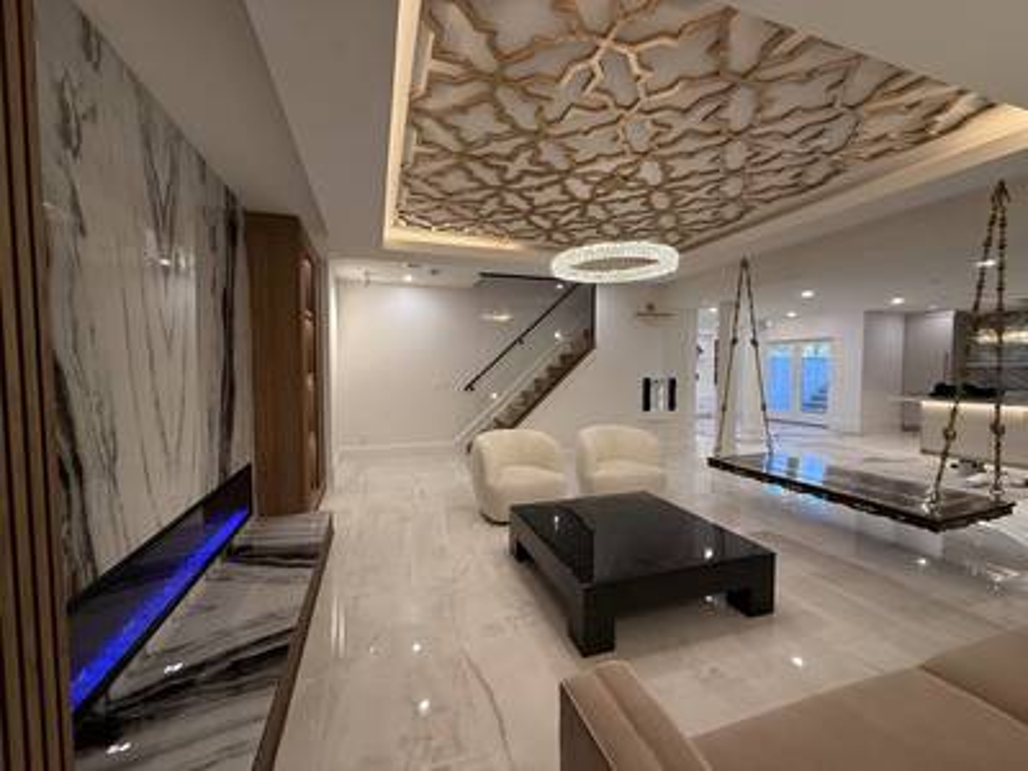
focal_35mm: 14
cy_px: 386
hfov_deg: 102.1
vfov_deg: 85.7
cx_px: 514
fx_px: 416
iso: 200
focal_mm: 2.22
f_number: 2.2
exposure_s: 1/120
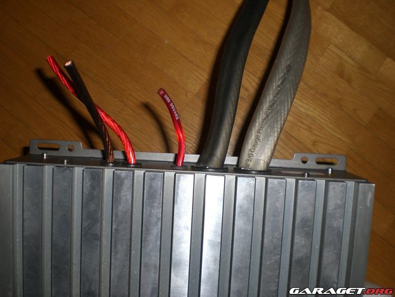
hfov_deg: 49.0
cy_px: 148
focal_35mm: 38
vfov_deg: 37.7
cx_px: 198
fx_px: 434
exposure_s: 1/60
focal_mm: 6.3
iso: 50
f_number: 3.1
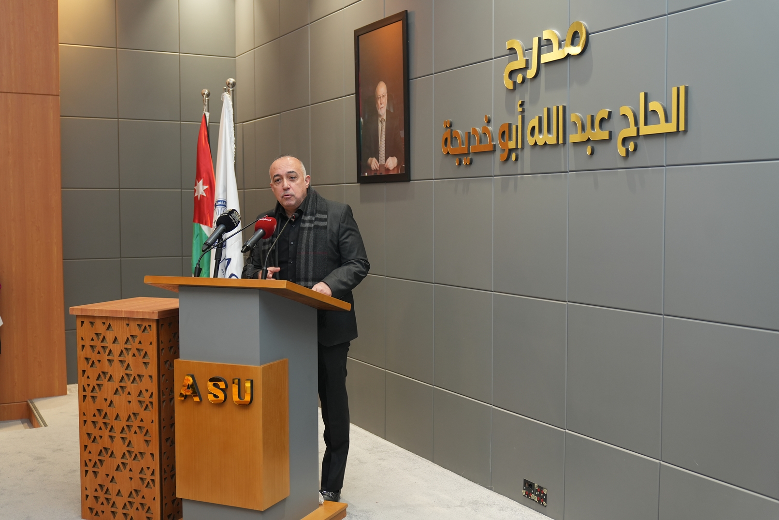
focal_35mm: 40
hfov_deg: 48.5
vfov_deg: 33.4
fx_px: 866
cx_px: 390
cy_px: 260
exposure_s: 1/160
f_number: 2.8
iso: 800
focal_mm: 40
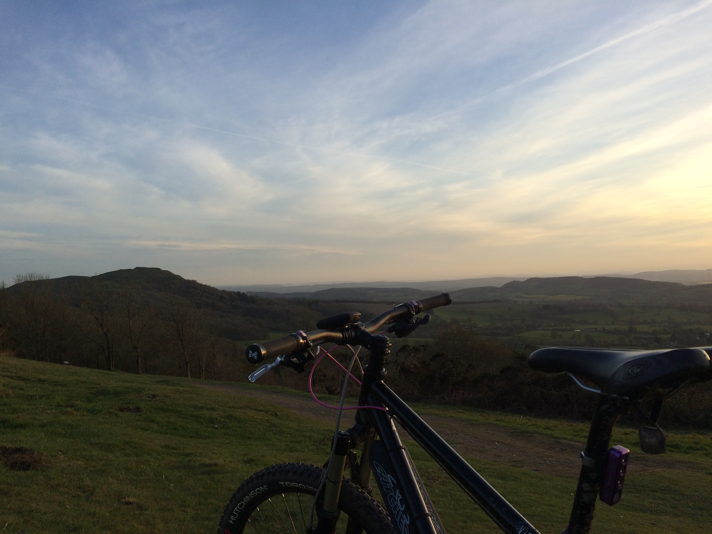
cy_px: 267
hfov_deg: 61.7
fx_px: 596
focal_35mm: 29
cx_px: 356
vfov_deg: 48.2
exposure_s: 1/746
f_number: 2.2
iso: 32
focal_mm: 4.15
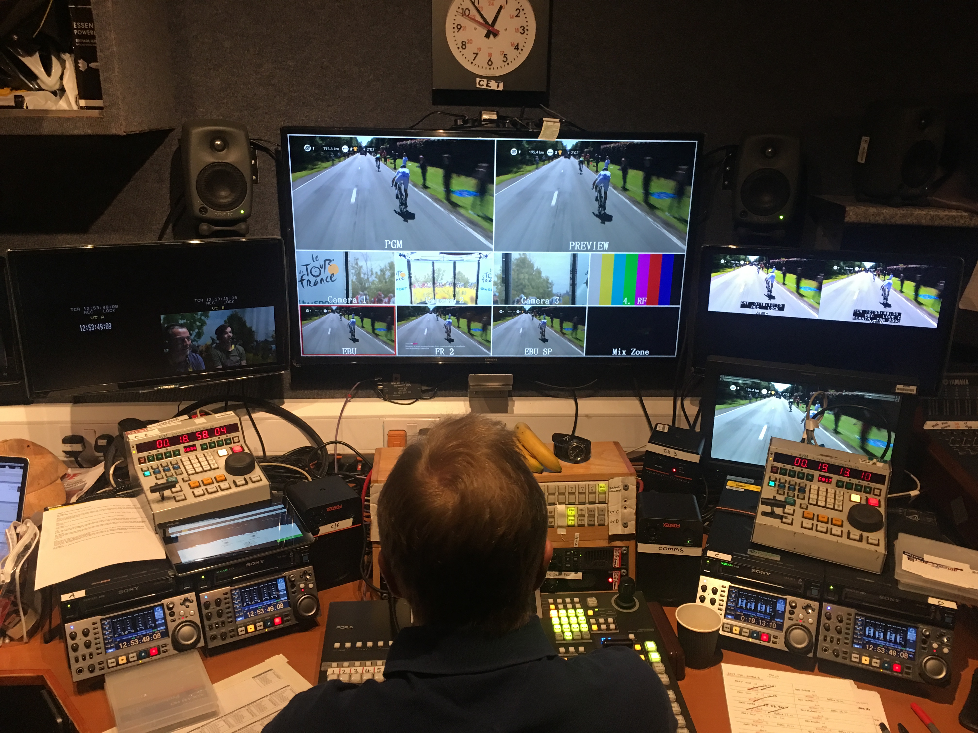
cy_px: 366
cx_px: 489
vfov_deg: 48.2
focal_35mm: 29
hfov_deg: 61.7
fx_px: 819
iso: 80
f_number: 2.2
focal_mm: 4.15
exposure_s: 1/17
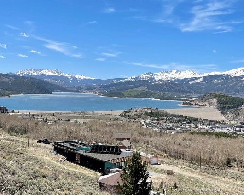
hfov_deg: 35.5
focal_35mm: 49
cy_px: 102
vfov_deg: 30.8
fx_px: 354
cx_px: 226
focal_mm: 5.1
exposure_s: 1/4348
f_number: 1.6
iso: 32
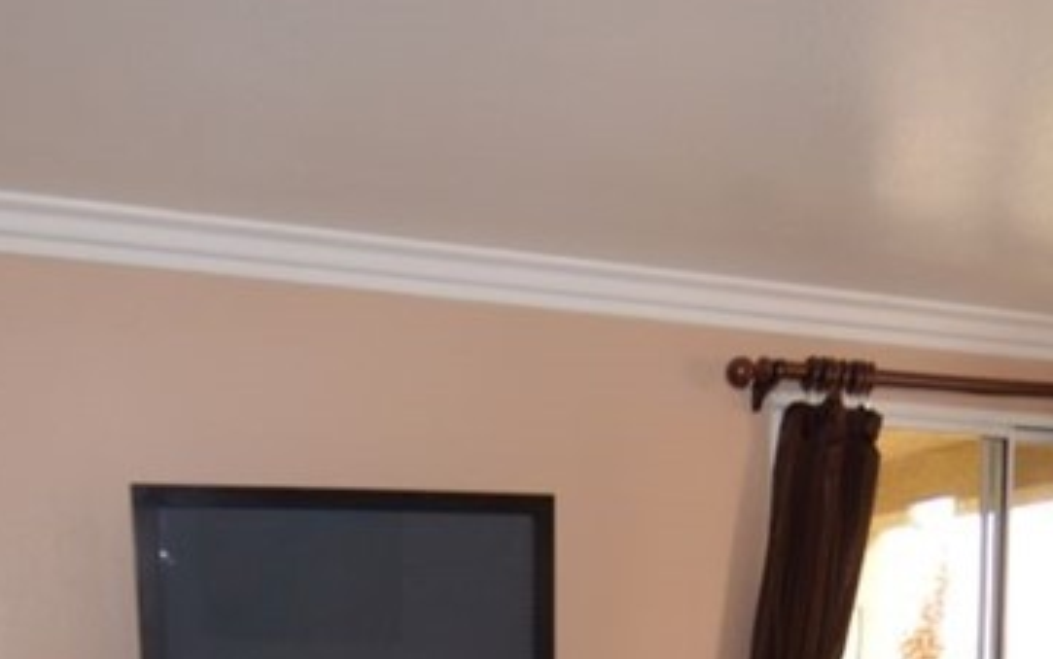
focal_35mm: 46
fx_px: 1321
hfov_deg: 43.5
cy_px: 933
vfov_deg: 23.5
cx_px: 541
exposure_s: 1/80
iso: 400
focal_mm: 10
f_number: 4.5
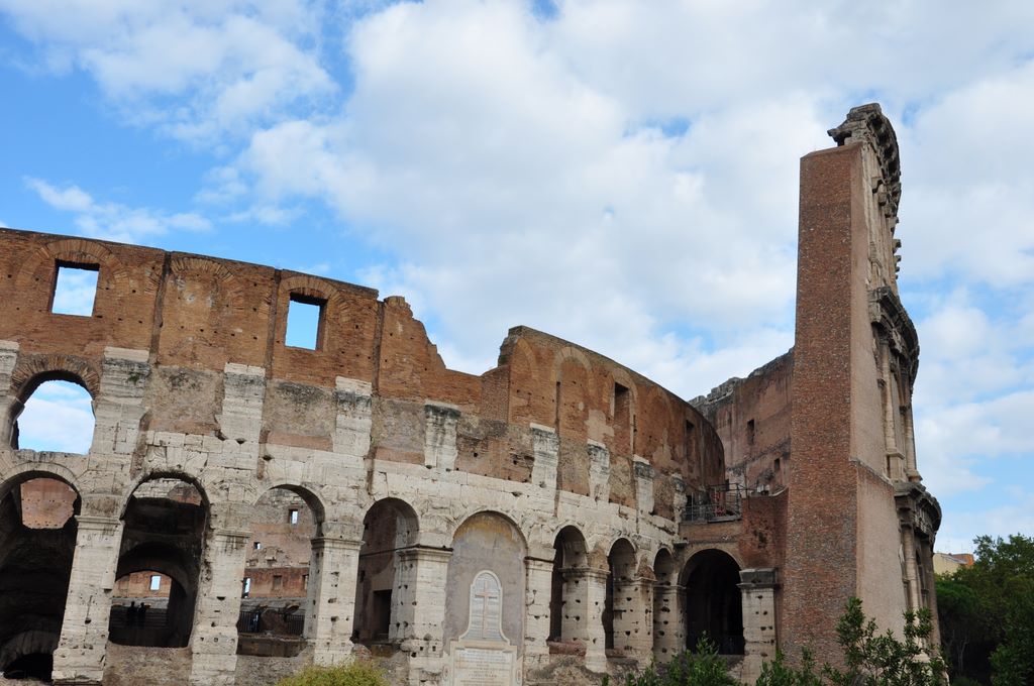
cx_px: 517
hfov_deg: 51.3
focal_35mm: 38
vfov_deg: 35.4
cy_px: 343
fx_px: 1076
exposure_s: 1/200
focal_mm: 25
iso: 200
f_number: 10
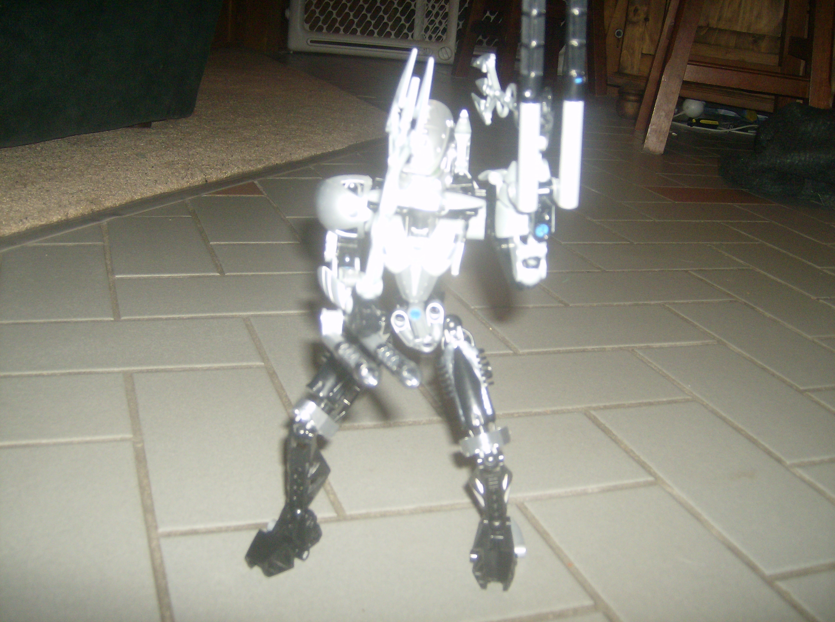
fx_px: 866
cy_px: 311
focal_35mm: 36
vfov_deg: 39.5
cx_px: 418
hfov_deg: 51.5
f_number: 2.8
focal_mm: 6
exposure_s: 1/60
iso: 200
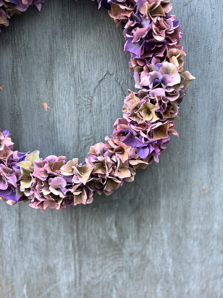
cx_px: 112
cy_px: 149
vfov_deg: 71.6
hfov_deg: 56.8
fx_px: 206
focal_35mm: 24
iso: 125
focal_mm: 6.76
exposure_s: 1/121
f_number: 1.78
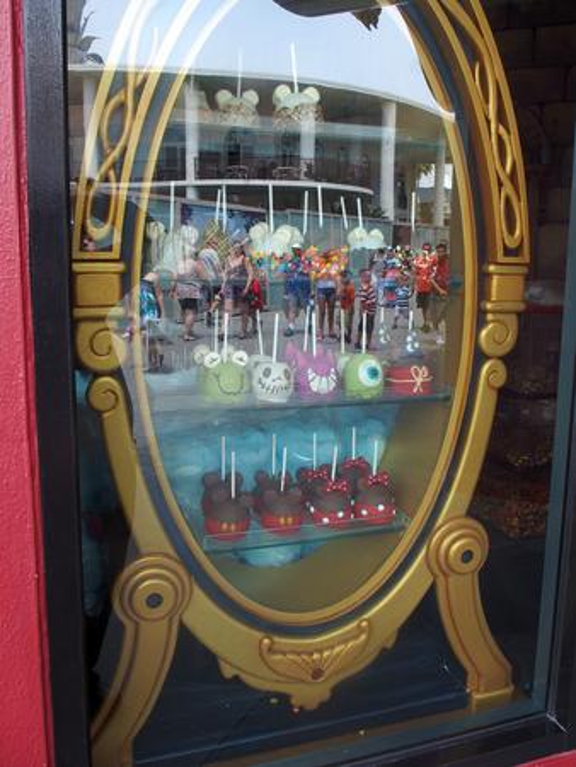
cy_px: 384
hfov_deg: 49.8
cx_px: 288
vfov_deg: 63.4
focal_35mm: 28
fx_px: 621
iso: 100
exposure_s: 1/125
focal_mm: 6
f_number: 3.5
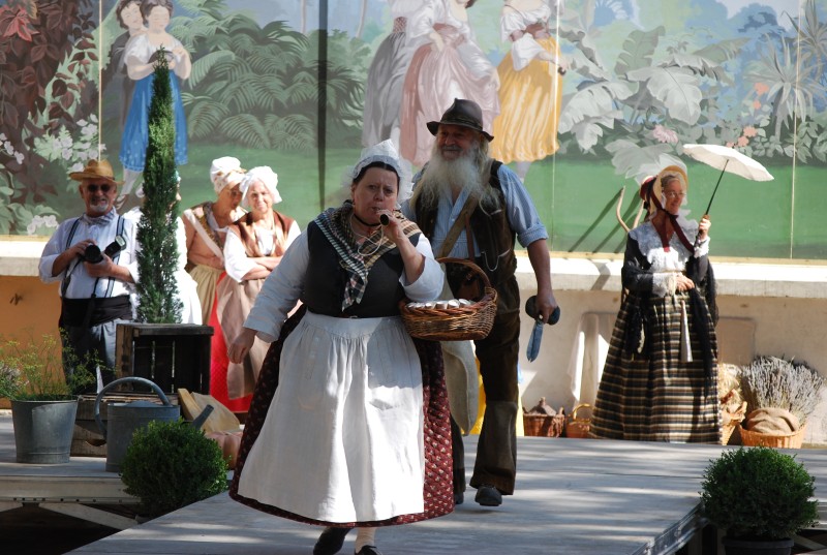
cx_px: 414
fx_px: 3798
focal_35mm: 165
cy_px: 278
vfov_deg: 8.4
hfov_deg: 12.4
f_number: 5
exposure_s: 1/400
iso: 200
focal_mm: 110
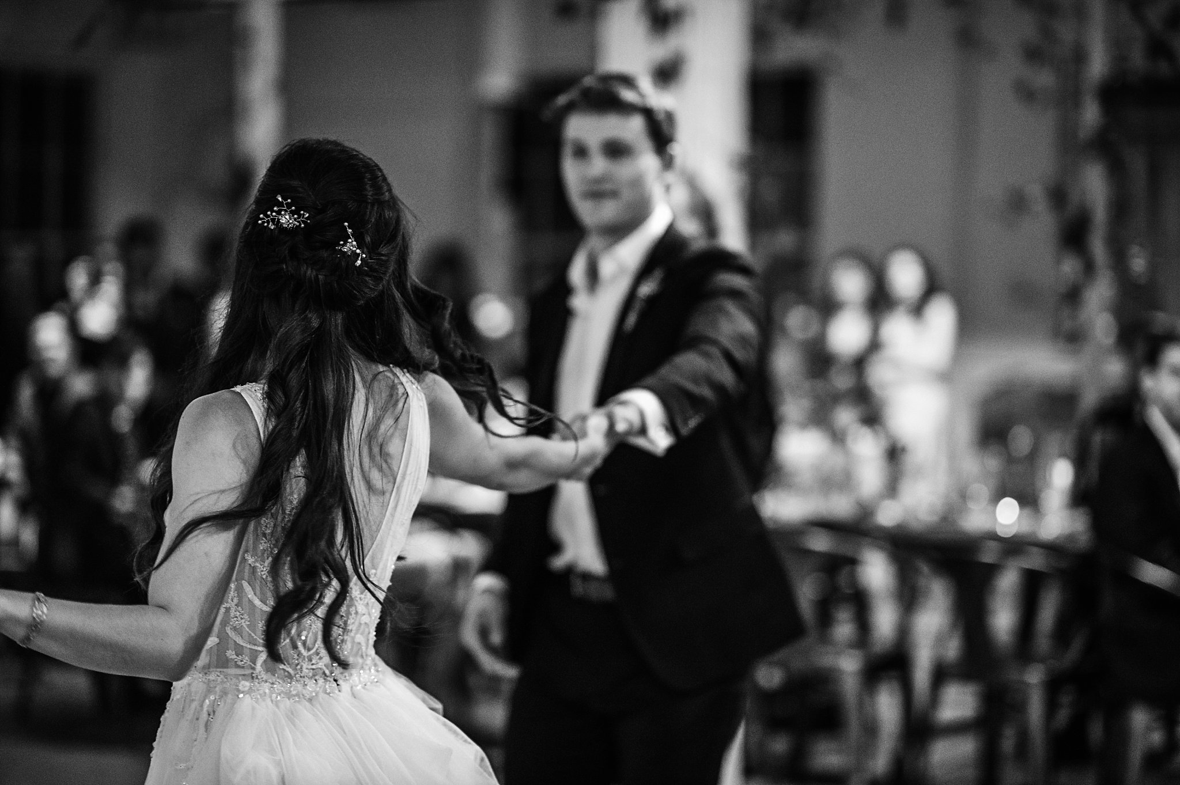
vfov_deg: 16.1
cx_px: 590
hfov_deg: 23.9
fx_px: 2784
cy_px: 392
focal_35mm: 85
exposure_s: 1/320
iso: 2000
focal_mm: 85
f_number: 1.8
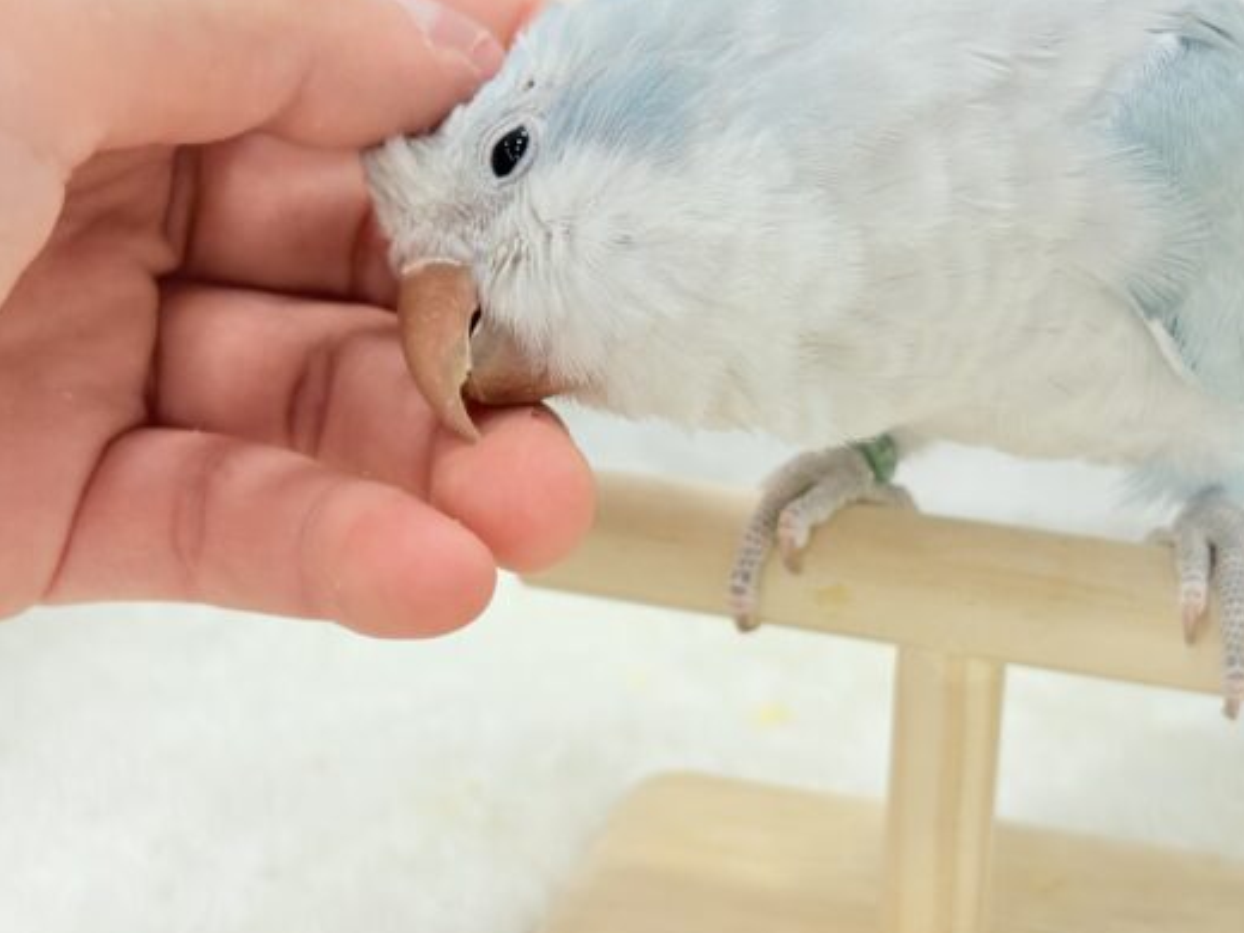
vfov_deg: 22.9
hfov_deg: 30.2
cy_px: 395
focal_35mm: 64
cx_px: 722
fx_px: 2300
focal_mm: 5.96
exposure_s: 1/50
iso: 50
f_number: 1.6
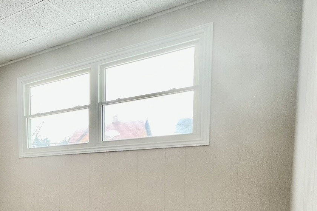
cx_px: -3
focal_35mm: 33
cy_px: 204
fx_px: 291
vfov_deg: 36.5
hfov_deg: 47.1
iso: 64
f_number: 1.8
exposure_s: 1/100
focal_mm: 1.57
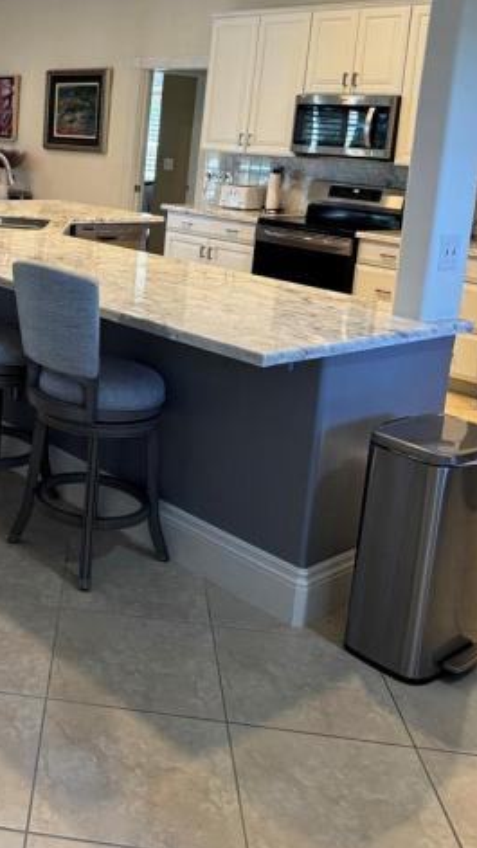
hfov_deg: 28.2
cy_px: 243
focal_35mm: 40
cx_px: 16
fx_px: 899
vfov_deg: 49.0
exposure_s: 1/60
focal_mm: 6.76
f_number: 1.78
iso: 250
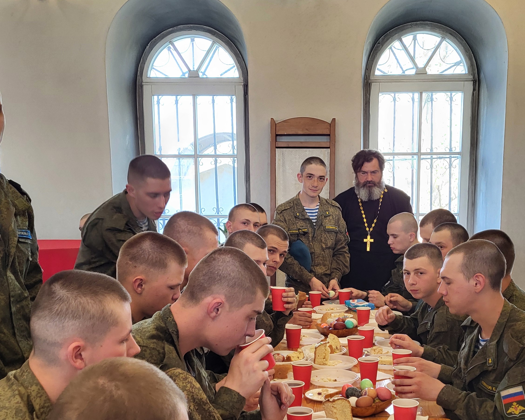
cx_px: 305
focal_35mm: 45
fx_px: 699
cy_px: 310
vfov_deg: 32.9
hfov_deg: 41.0
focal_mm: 5.4
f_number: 1.8
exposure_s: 1/50
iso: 250
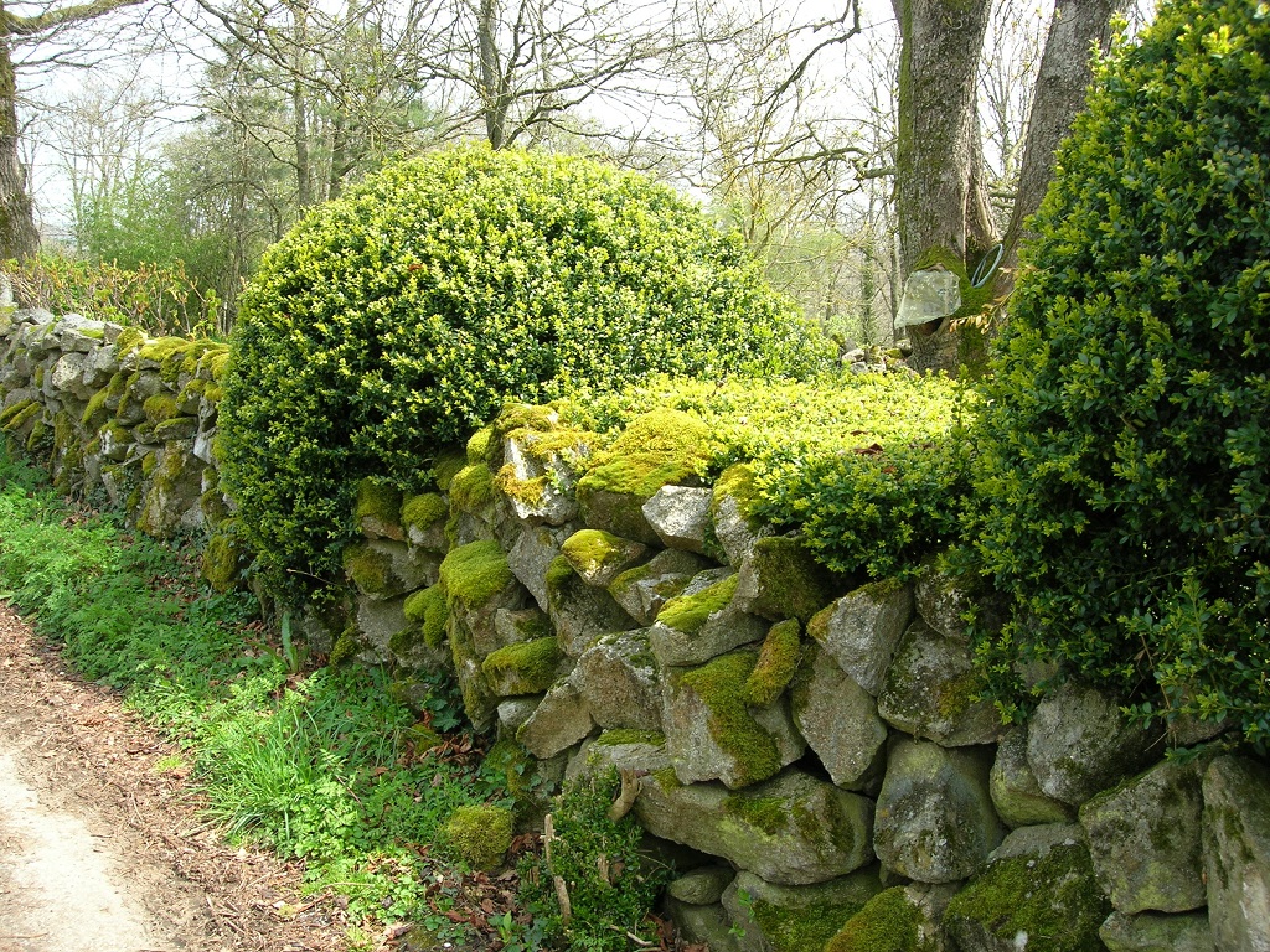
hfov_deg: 49.0
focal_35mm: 38
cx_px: 635
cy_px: 476
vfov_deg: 37.7
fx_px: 1394
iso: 64
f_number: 4.8
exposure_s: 1/93.4
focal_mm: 7.8
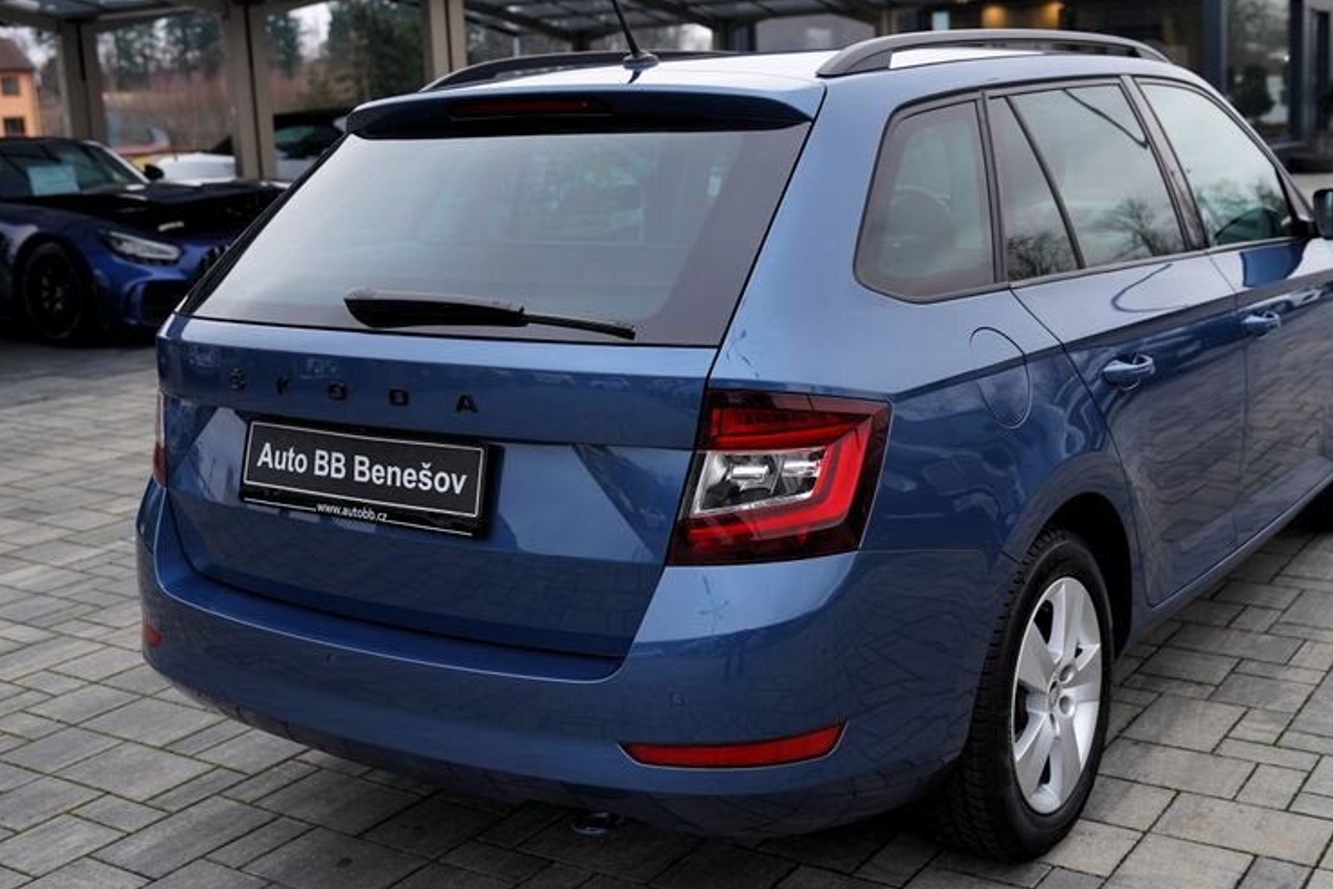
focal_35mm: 43
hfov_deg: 45.3
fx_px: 1592
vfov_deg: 31.2
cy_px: 391
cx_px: 748
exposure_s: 1/60
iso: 100
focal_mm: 31
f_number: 3.5
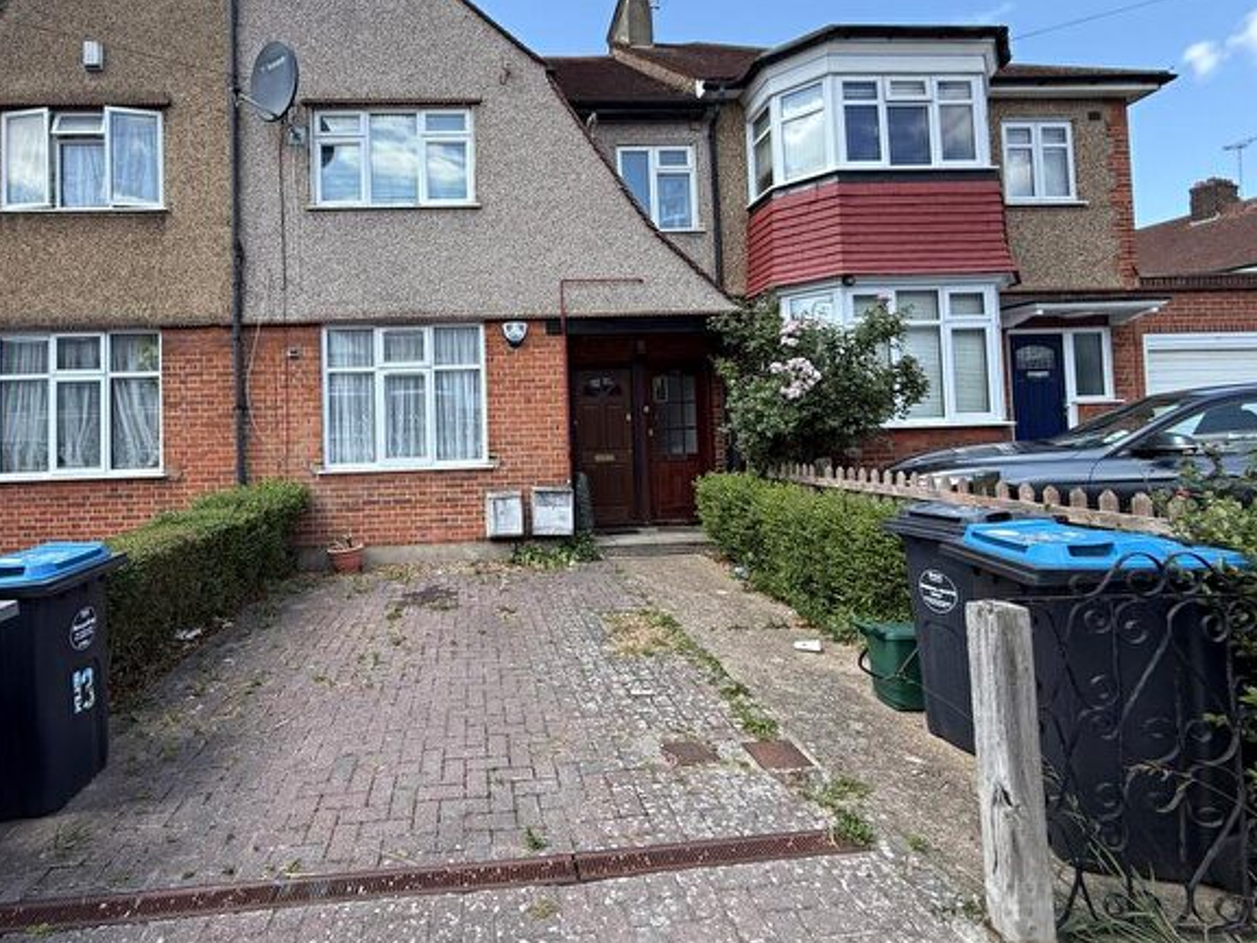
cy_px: 420
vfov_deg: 74.5
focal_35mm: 17
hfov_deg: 89.9
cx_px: 506
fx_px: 617
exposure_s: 1/413
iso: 50
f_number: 2.2
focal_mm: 2.22
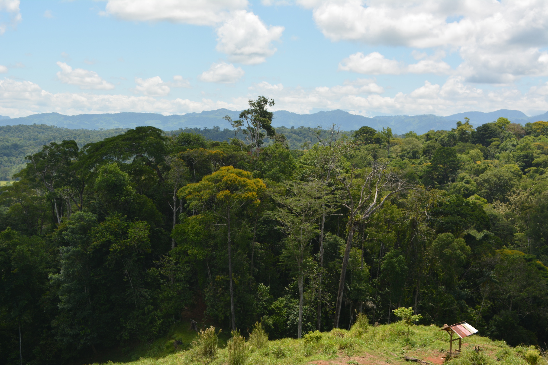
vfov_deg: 28.1
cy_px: 182
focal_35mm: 48
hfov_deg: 41.1
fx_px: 731
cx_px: 274
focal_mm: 32
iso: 100
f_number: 9
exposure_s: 1/200
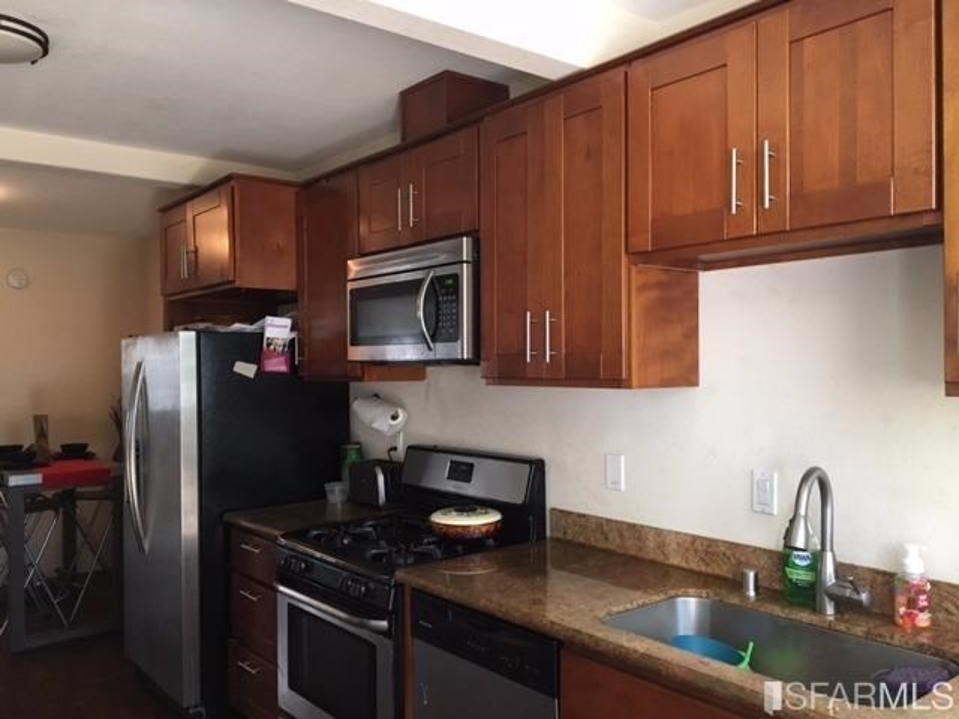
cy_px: 360
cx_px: 480
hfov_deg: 61.7
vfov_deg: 48.2
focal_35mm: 29
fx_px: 803
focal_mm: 4.15
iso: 125
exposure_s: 1/30
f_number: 2.2
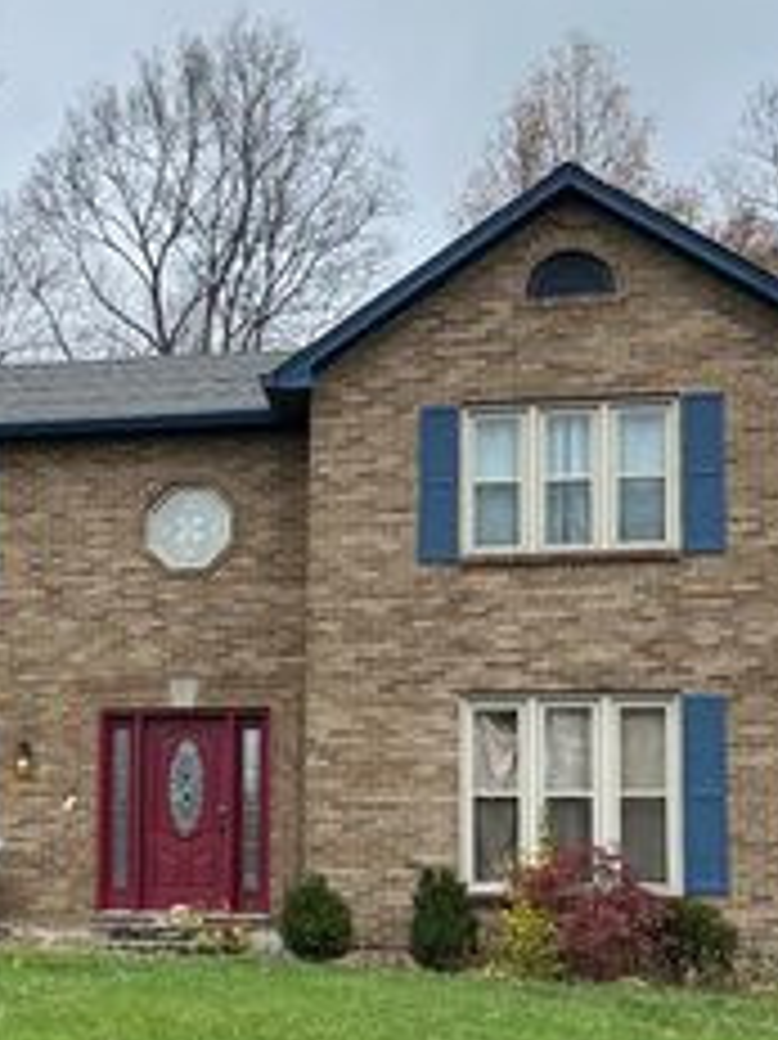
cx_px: -45
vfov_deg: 25.7
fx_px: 2250
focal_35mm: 75
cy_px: 754
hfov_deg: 18.9
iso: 50
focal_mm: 5.7
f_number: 1.5
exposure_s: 1/1311
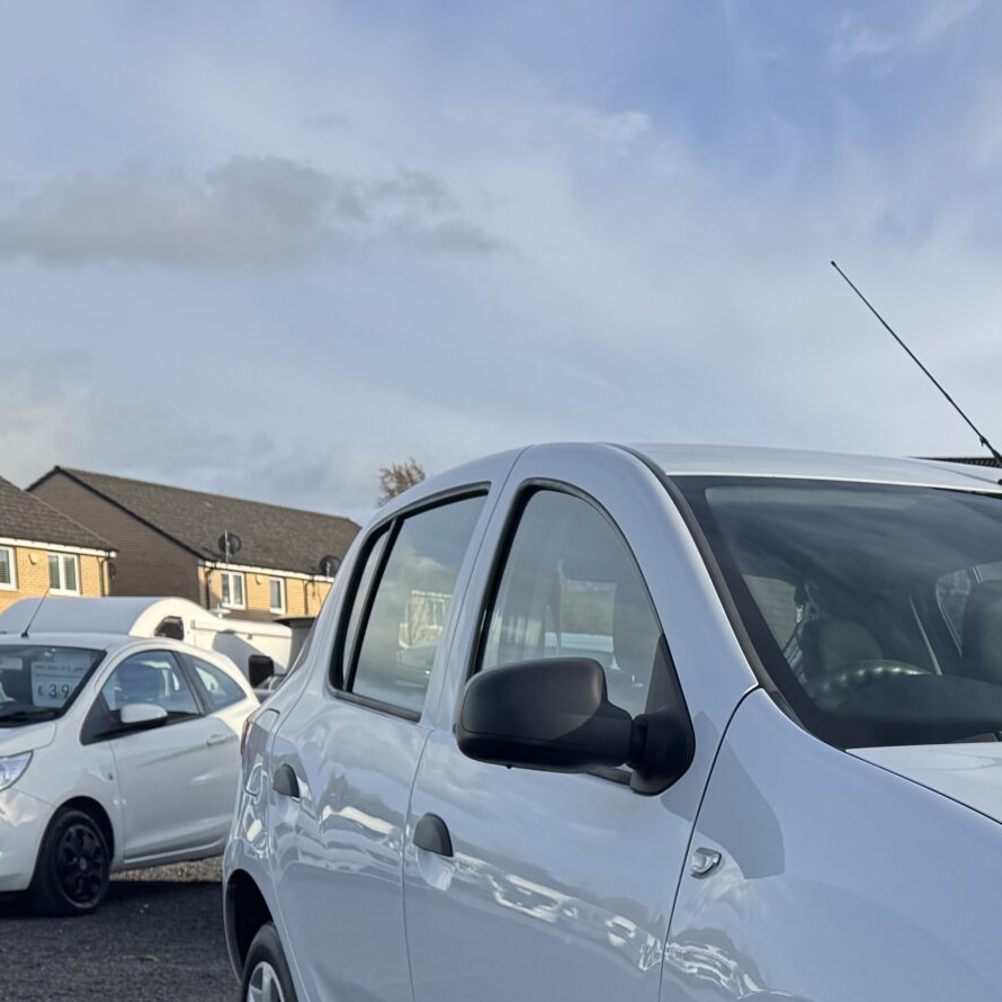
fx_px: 1998
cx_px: 1226
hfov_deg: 25.1
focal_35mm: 61
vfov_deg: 26.7
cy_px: 991
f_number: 1.78
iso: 80
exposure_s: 1/2710
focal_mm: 6.76
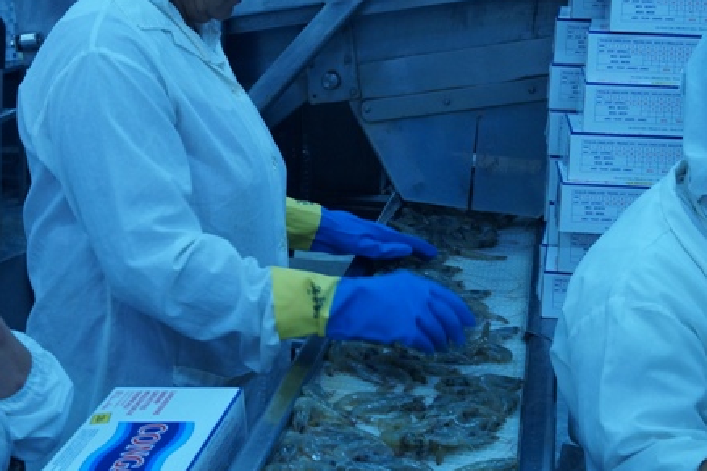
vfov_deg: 18.8
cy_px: 98
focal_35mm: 72
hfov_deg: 27.6
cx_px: 153
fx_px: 1414
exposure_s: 1/60
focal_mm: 28
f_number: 6.3
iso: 800
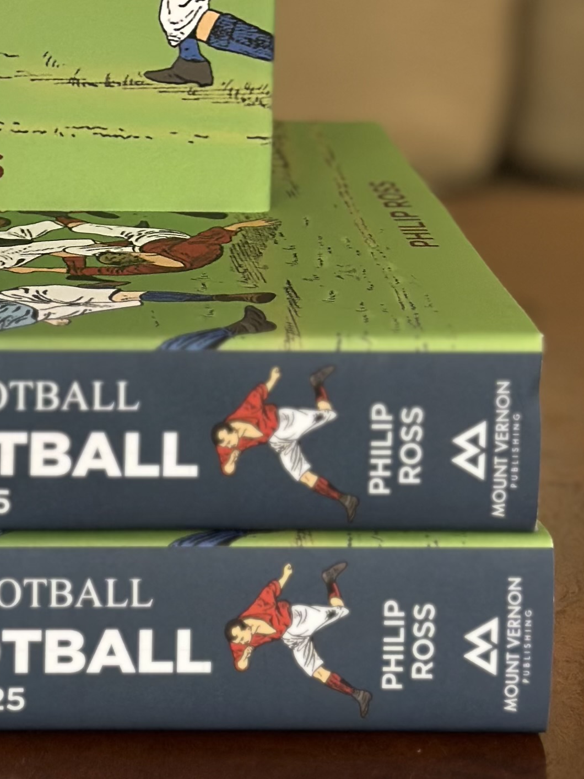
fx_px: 3081
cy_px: -55
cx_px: -110
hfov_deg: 10.6
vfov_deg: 14.1
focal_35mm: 137
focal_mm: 6.86
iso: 125
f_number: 1.78
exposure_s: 1/106
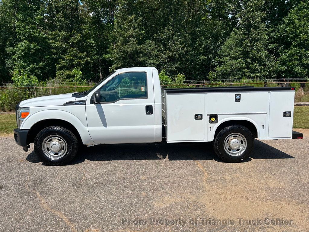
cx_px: 154
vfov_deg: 53.1
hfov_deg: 67.3
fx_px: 232
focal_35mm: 26
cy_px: 116
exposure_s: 1/8696
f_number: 1.5
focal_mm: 5.7
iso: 50
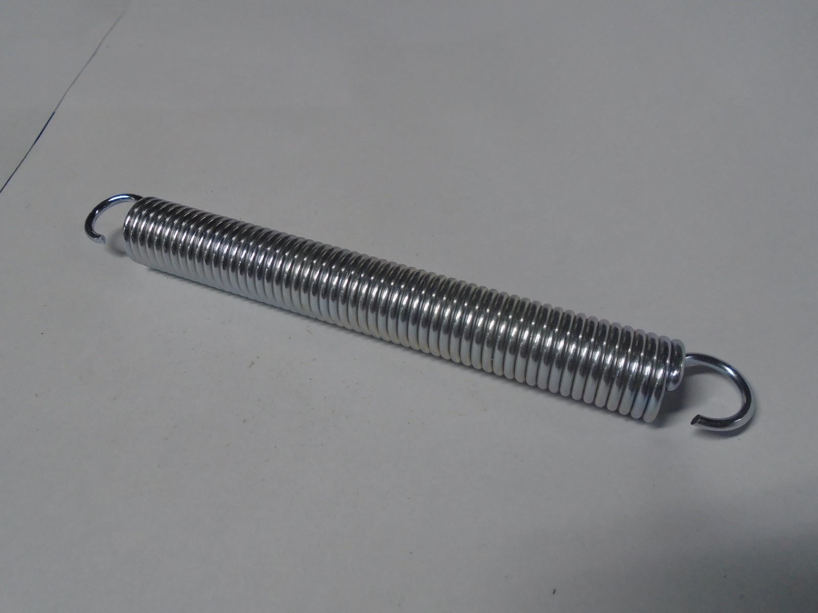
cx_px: 409
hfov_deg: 67.3
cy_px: 306
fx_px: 614
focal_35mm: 26
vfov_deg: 53.1
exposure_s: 1/30
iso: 160
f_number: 3.2
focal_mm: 4.6
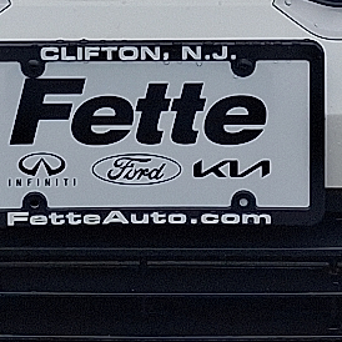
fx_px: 1442
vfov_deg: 13.0
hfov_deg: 13.5
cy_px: -132
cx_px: 190
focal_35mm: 129
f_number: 1.8
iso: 25
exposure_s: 1/455
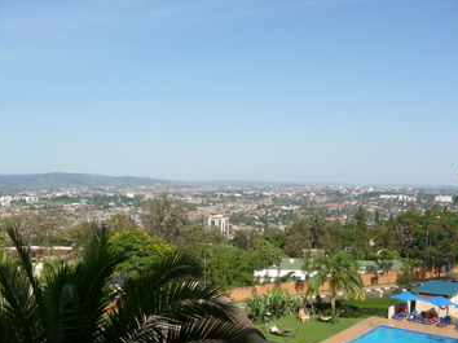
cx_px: 223
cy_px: 230
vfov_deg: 37.3
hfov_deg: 49.0
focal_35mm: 38
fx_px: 502
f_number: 3.3
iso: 100
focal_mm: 4.7
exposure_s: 1/1000
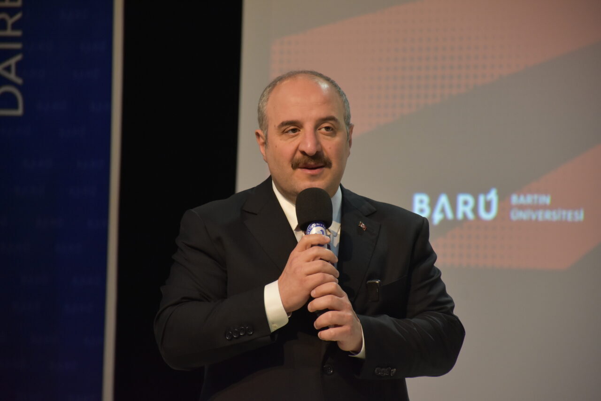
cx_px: 300
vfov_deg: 6.5
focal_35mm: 210
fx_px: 3506
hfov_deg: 9.8
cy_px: 200
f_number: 5.6
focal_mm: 140
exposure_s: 1/50
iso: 1250
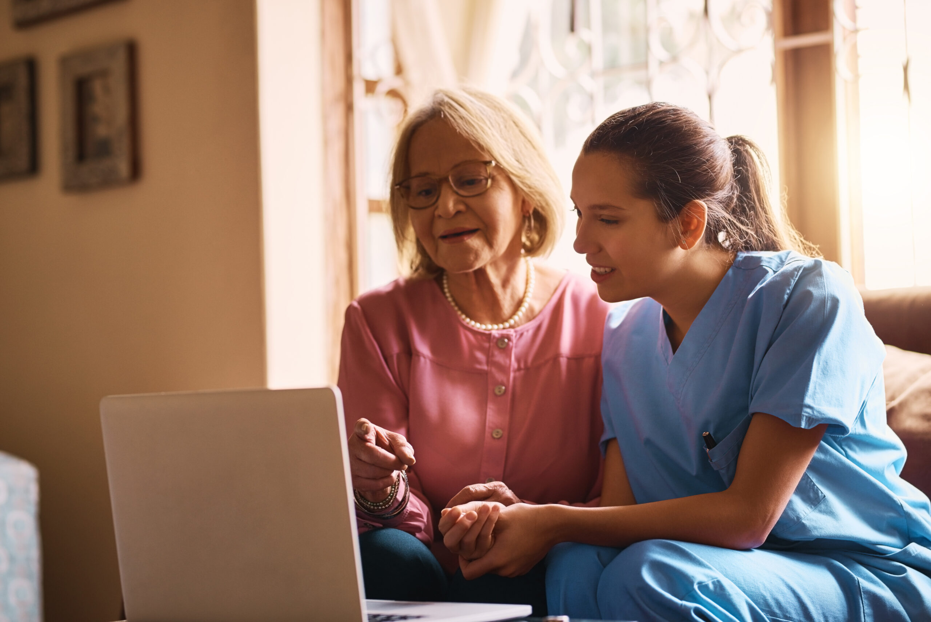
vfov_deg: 16.1
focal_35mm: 85
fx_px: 2199
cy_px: 311
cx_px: 466
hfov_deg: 23.9
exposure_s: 1/200
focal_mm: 85
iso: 320
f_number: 2.2
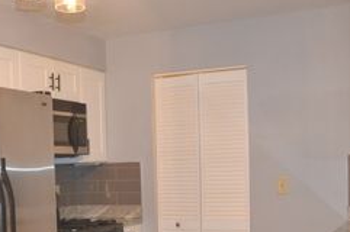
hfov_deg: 34.9
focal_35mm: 56
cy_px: 188
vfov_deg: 23.7
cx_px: 84
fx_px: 544
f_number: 3.5
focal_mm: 18
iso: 800
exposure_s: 1/60
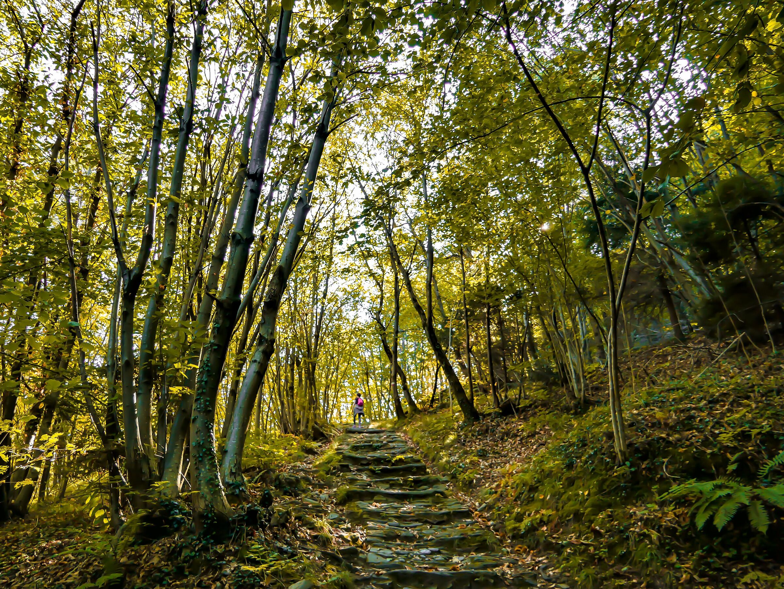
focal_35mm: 24
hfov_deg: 71.6
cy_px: 294
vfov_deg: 56.8
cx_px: 392
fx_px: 544
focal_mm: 12
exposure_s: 1/60
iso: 200
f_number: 3.5
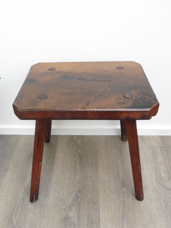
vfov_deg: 60.0
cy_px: 114
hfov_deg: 46.8
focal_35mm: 30
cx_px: 86
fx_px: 198
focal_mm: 5.4
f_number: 3.6
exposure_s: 1/50
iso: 400
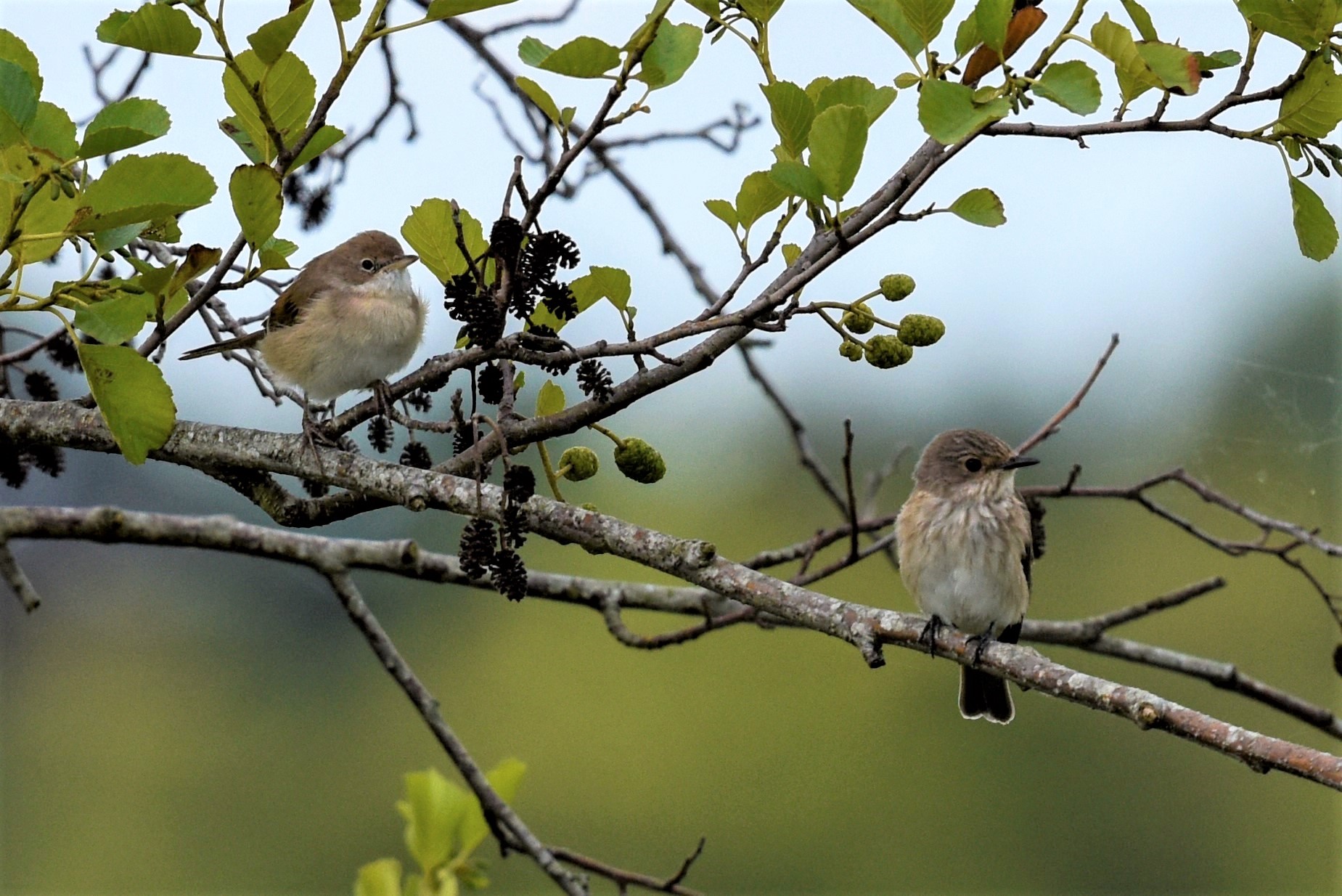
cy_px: 448
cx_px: 671
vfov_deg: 2.8
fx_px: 18644
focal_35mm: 500
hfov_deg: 4.1
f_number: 7.1
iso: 400
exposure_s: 1/1250
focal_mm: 500
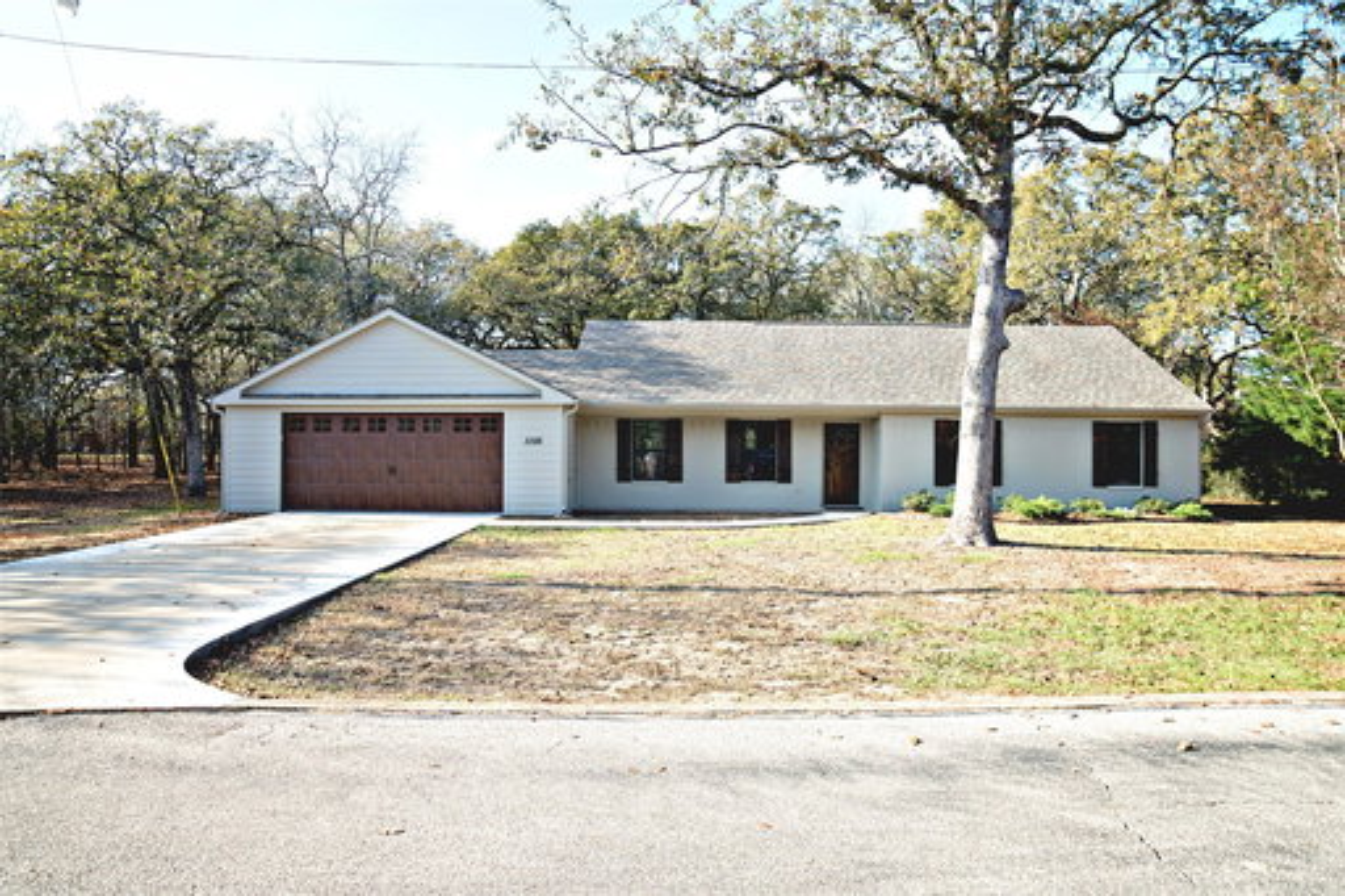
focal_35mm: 24
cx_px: 672
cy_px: 448
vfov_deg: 53.1
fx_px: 896
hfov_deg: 73.8
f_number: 4
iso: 100
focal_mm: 16
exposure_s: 1/320
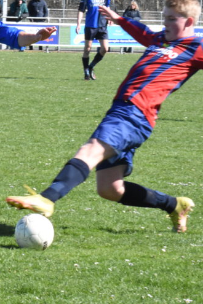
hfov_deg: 4.2
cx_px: -60
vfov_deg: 6.3
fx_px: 2757
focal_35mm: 326
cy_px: 101
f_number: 25
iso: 2500
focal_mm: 105
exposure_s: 1/500
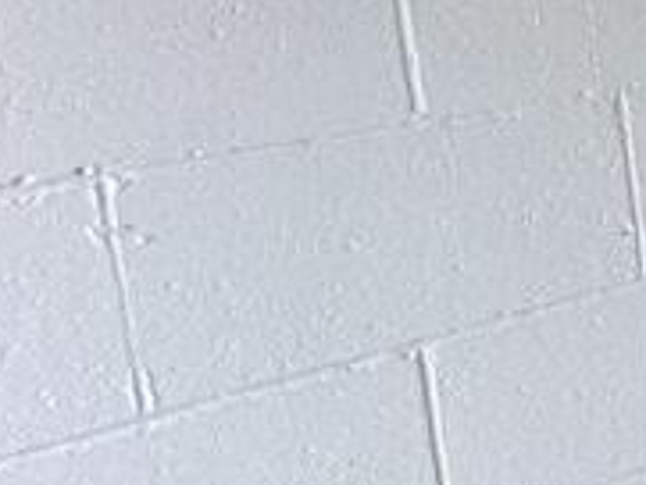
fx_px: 1475
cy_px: 53
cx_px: 1806
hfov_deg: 12.6
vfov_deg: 18.4
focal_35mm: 79
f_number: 2.2
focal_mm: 2.22
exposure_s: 1/99
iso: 50
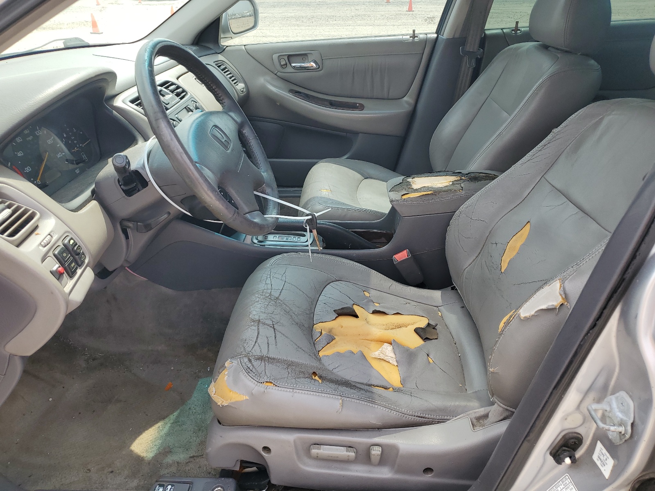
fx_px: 492
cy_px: 246
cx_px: 328
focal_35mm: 26
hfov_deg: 67.3
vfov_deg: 53.1
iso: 50
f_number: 1.5
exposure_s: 1/714
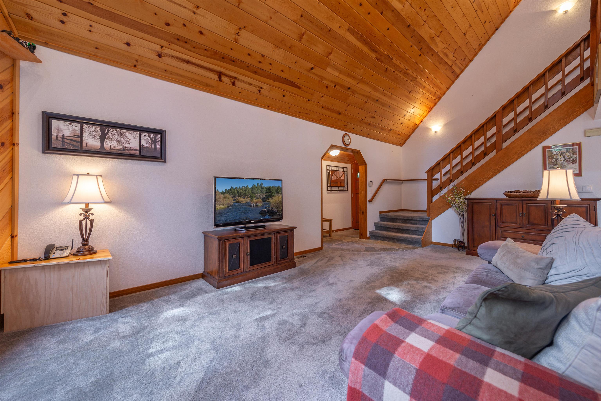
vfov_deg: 81.2
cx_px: 300
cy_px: 200
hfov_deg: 104.2
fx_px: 234
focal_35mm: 14
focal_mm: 14
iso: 50
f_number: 8
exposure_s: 1/6
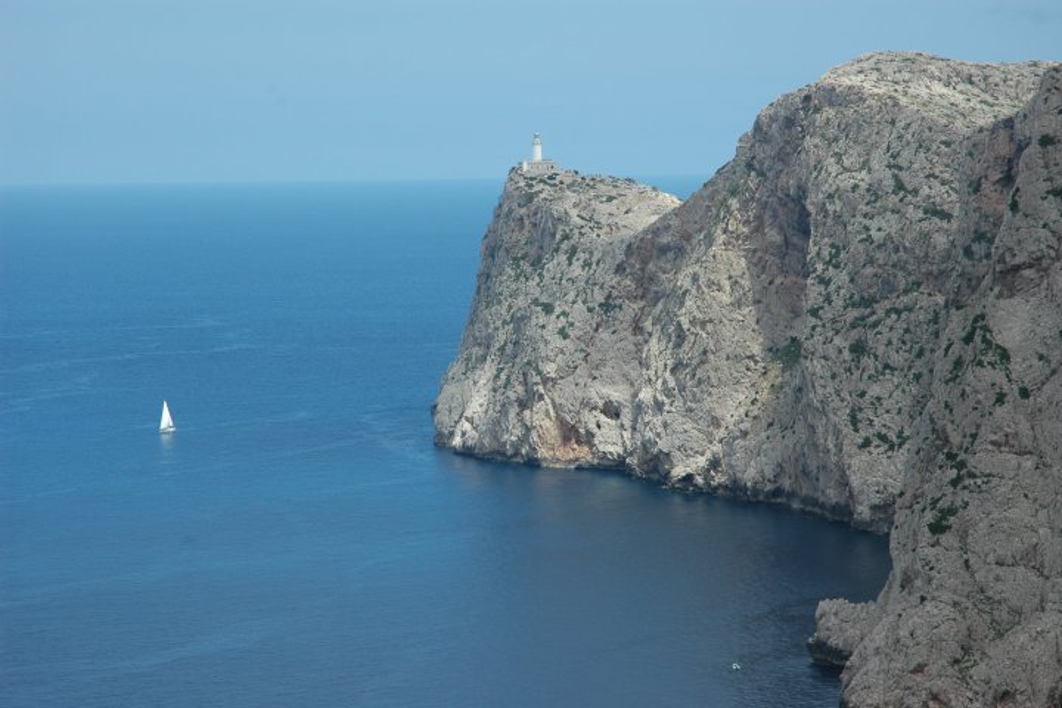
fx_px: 3097
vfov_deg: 13.0
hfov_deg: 19.5
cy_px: 354
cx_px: 531
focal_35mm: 105
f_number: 9
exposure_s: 1/320
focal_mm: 70
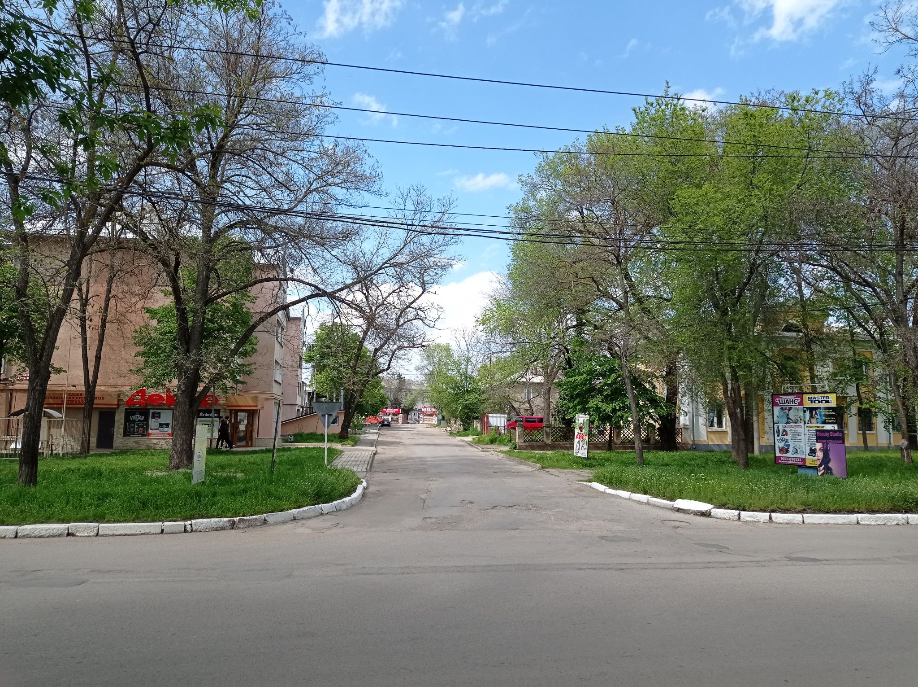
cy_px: 344
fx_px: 742
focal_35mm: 28
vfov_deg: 49.7
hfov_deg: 63.5
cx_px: 459
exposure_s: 1/1880
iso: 100
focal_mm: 4.74
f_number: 1.79
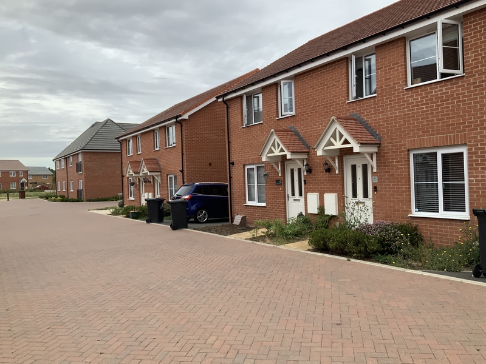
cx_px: 243
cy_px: 182
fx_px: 407
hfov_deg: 61.7
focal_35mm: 29
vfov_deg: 48.2
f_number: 1.8
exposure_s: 1/912
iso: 16
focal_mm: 3
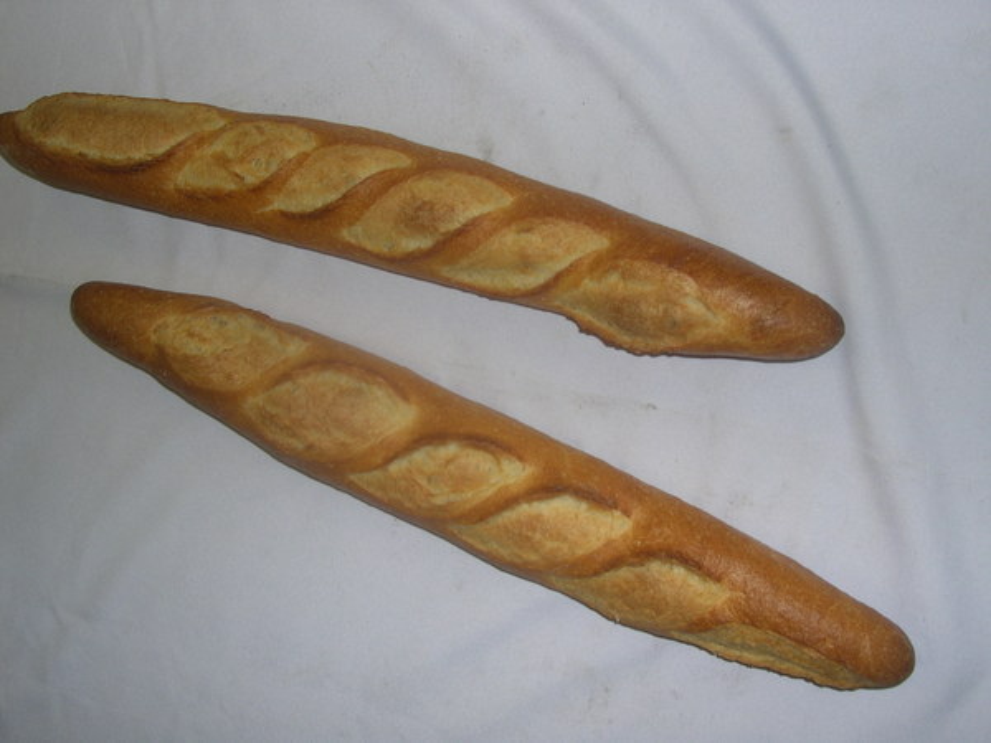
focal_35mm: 38
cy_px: 372
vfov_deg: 37.7
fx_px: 1088
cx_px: 496
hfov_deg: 49.0
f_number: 7.6
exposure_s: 1/30
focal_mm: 8
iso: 100
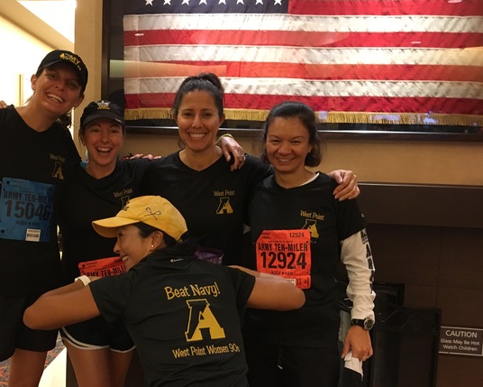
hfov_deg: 47.2
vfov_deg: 39.1
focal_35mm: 38
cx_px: 163
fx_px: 543
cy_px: 214
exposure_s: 1/20
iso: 200
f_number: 2.2
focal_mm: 4.15
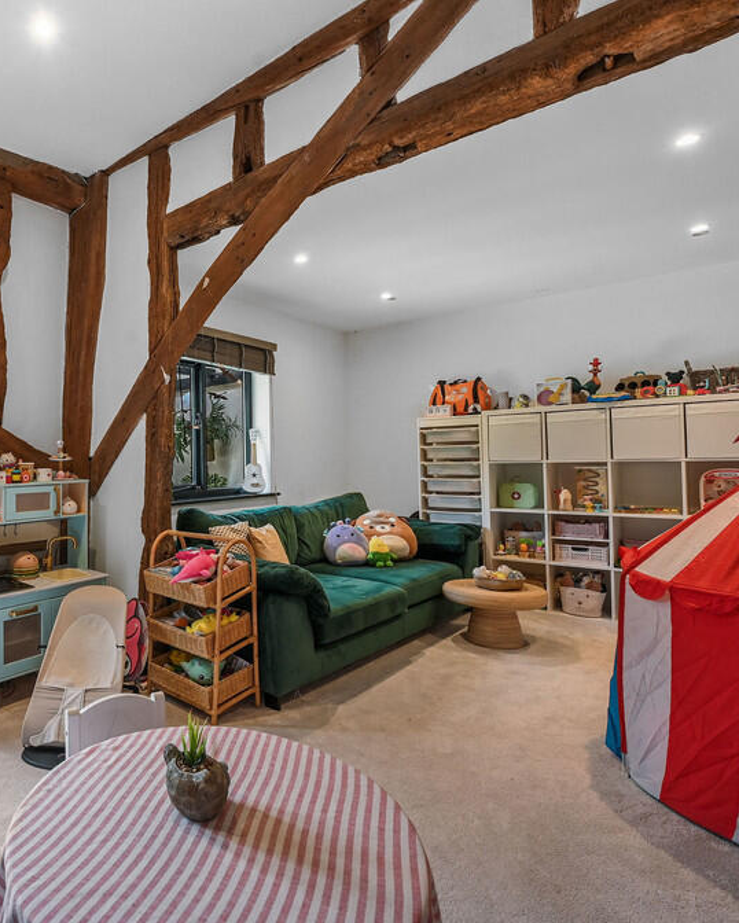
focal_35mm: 20
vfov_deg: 80.4
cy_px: 457
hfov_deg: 62.3
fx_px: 547
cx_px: 146
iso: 400
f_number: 8
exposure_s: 1/1.25
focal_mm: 14
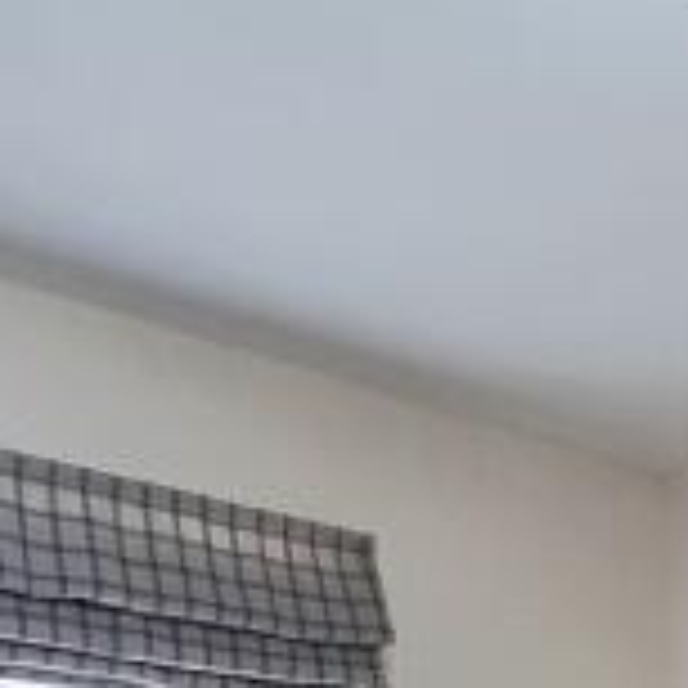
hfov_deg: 20.9
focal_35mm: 77
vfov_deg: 19.9
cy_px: 989
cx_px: 827
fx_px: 1731
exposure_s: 1/50
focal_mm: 2.2
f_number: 2.2
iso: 125
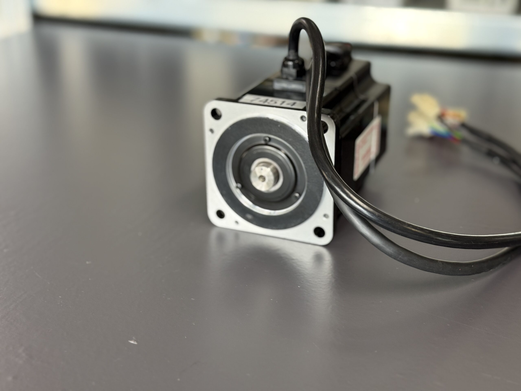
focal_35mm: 48
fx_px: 722
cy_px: 196
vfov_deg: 30.3
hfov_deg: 39.7
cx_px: 260
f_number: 1.78
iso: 125
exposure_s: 1/50
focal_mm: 6.76
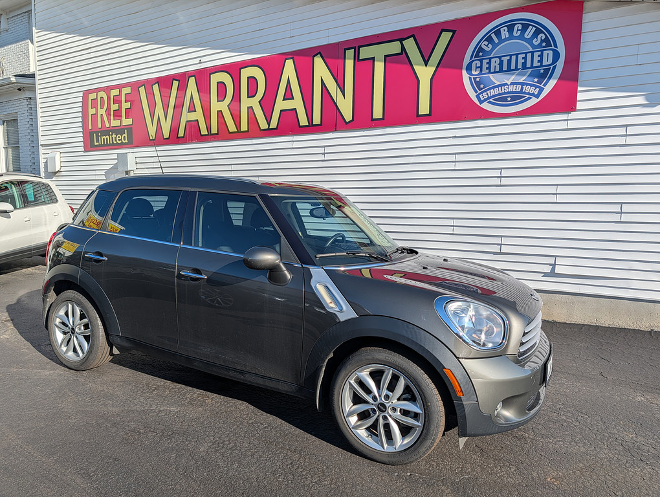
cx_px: 330
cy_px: 248
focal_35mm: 24
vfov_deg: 56.9
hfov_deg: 71.5
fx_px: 458
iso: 22
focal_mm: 6.9
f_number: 1.68
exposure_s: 1/2075
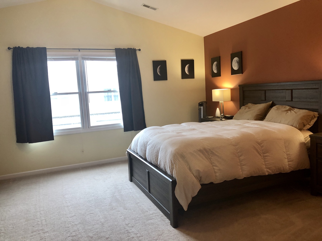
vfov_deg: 49.7
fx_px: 260
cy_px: 120
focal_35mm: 28
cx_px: 161
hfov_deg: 63.4
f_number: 1.8
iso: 40
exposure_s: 1/20
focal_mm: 4
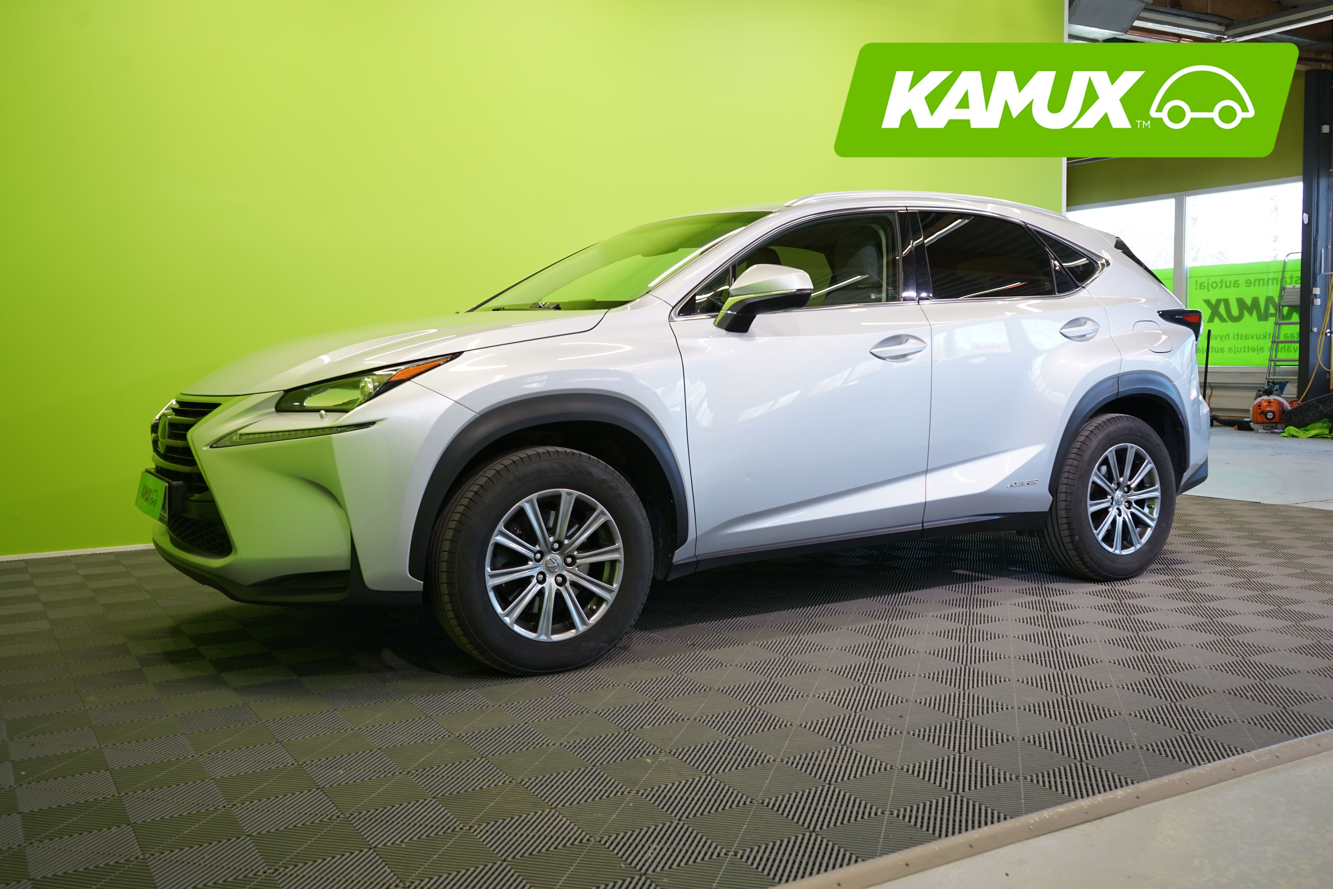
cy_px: 444
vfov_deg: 41.1
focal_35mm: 32
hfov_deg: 58.7
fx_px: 1185
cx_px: 666
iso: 400
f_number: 5.6
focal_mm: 32
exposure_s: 1/30
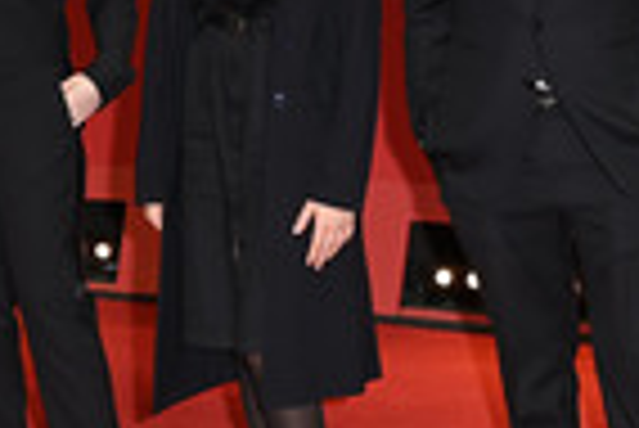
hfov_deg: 18.2
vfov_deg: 12.4
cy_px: 149
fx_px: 1972
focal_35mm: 111
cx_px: 529
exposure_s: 1/125
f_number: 5.6
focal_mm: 35
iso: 500
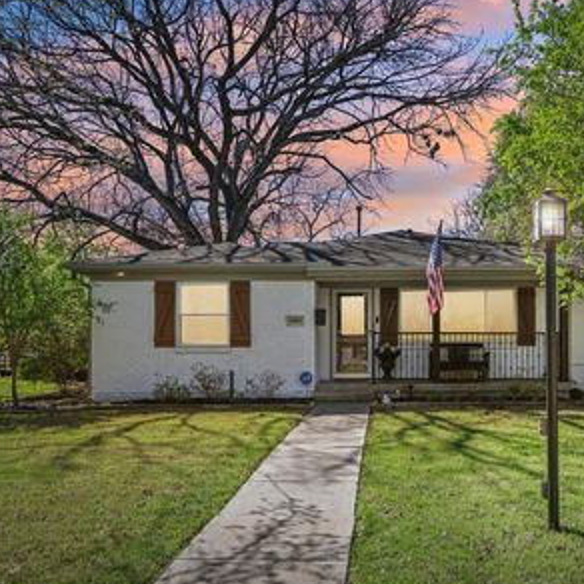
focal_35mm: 32
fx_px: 611
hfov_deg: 50.3
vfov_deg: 51.1
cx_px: 386
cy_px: 307
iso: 400
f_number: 8
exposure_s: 1/640
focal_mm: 22
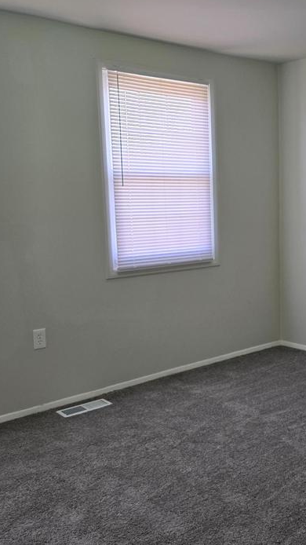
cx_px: 238
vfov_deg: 51.6
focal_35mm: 39
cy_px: 276
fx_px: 563
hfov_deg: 29.8
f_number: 1.7
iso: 125
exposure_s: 1/180
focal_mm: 6.3
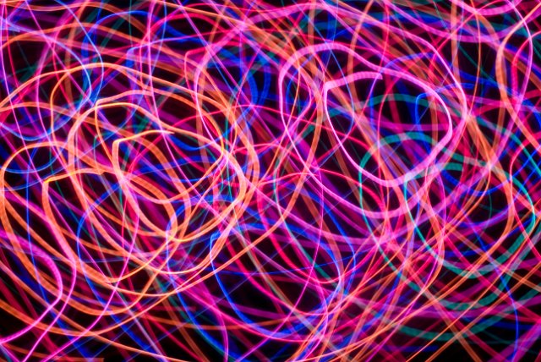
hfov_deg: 19.4
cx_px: 270
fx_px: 1579
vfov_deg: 13.1
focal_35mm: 105
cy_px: 181
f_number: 32
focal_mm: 70
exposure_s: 8
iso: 100
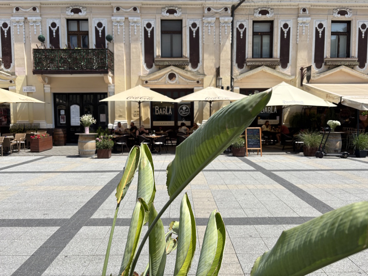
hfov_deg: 67.3
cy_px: 138
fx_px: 276
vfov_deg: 53.1
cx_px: 184
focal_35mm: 26
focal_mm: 5.96
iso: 50
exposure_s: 1/3534
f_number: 1.6
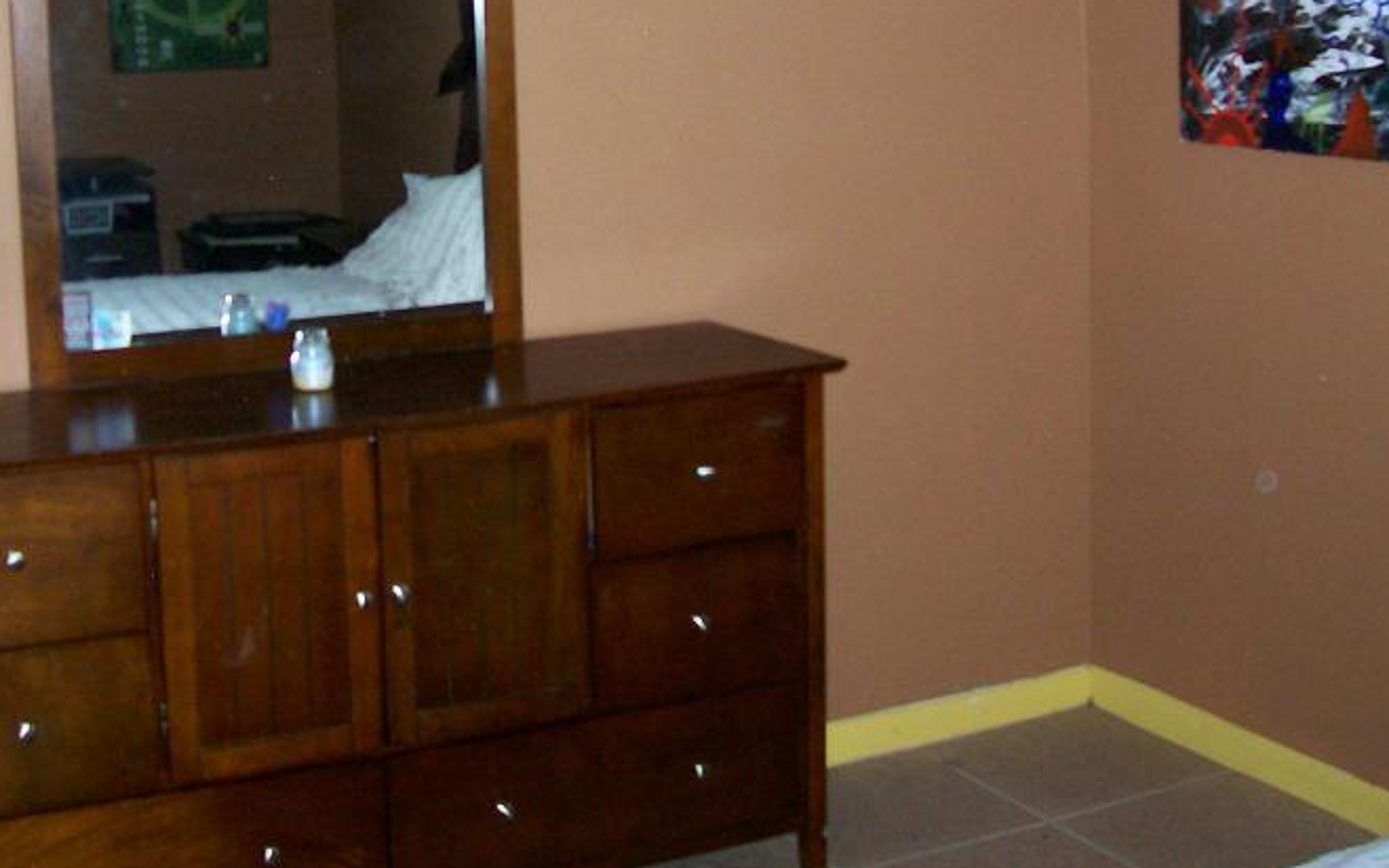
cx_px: 537
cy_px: 158
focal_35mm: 56
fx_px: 2120
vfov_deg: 22.8
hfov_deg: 36.1
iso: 140
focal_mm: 5.6
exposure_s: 1/112
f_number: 2.7
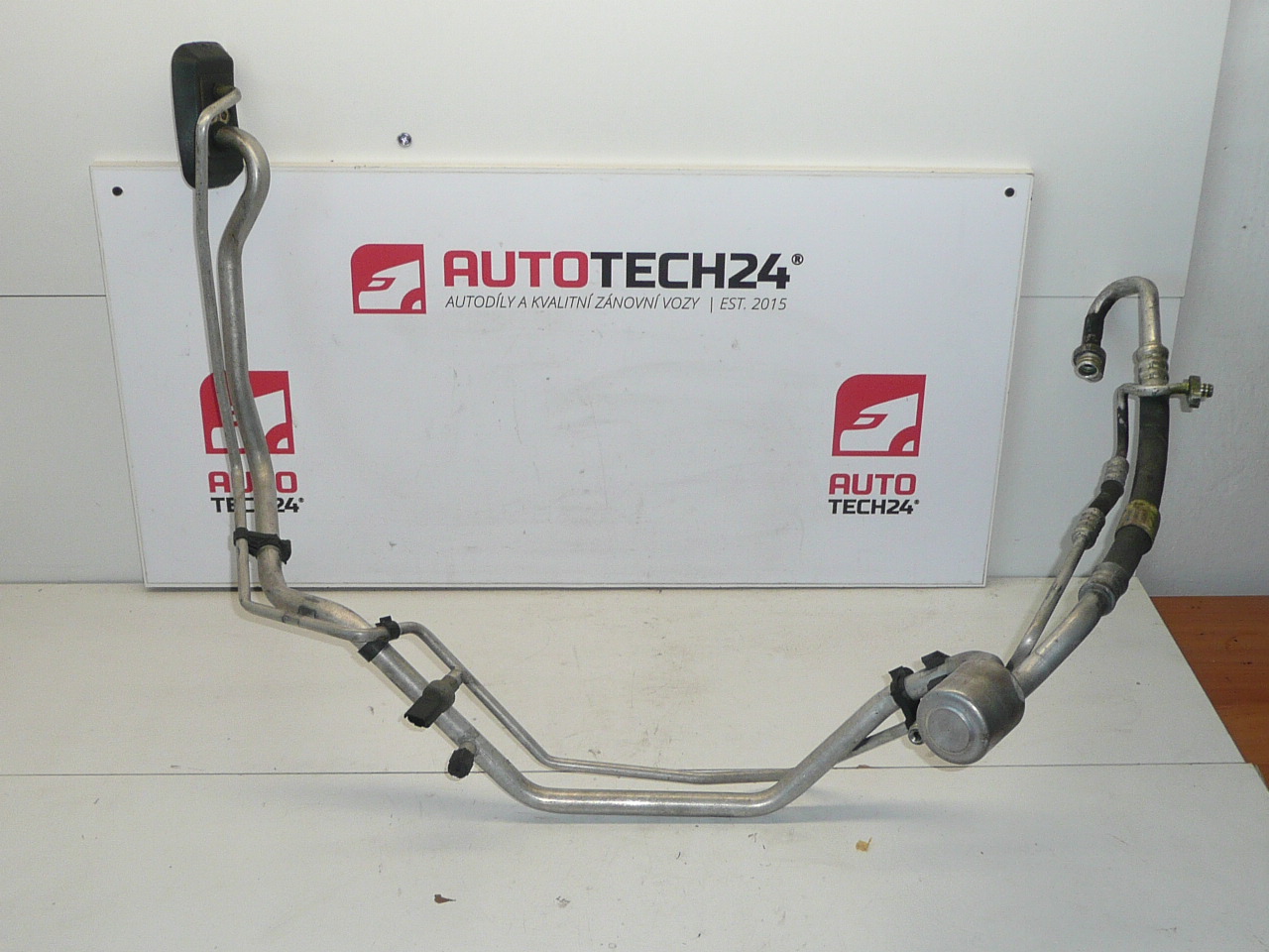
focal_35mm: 45
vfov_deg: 32.2
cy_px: 476
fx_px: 1650
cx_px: 634
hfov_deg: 42.1
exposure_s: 1/125
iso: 100
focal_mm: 4.9
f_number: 3.4
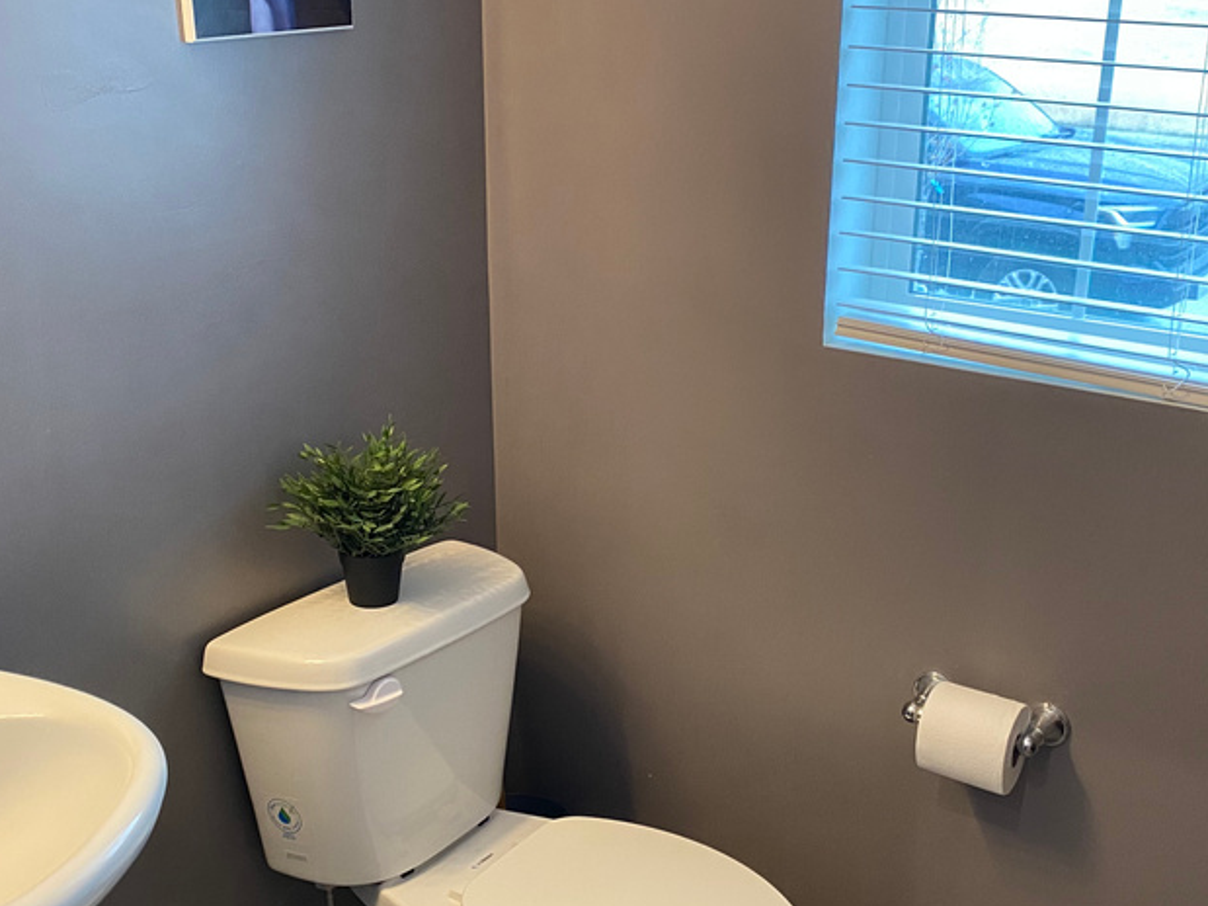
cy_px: 525
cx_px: 677
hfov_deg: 43.8
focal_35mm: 43
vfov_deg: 33.5
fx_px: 1500
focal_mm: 4.25
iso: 320
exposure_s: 1/60
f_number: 1.8
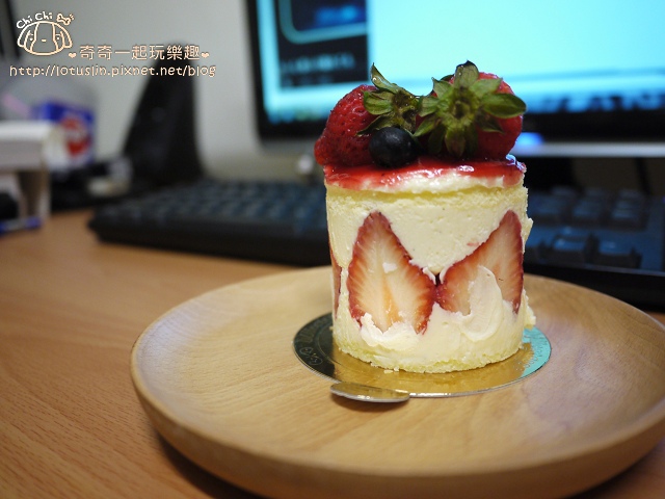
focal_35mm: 28
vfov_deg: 49.7
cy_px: 250
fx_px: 538
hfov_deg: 63.4
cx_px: 332
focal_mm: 14
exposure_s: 1/25
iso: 400
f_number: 2.5
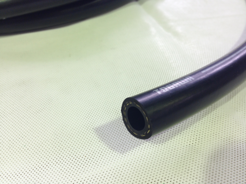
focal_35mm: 33
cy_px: 92
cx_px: 123
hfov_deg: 55.4
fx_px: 235
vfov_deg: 42.9
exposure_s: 1/20
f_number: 2.4
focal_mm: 4.12
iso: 50
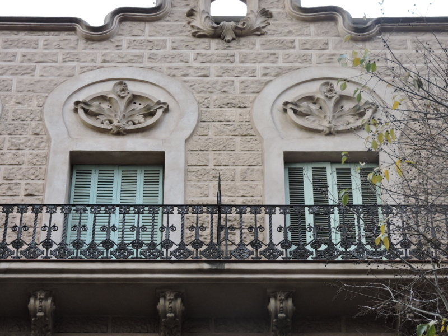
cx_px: 224
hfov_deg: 14.6
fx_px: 1747
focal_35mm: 135
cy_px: 168
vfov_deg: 11.0
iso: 400
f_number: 5
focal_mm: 24.2
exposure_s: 1/200
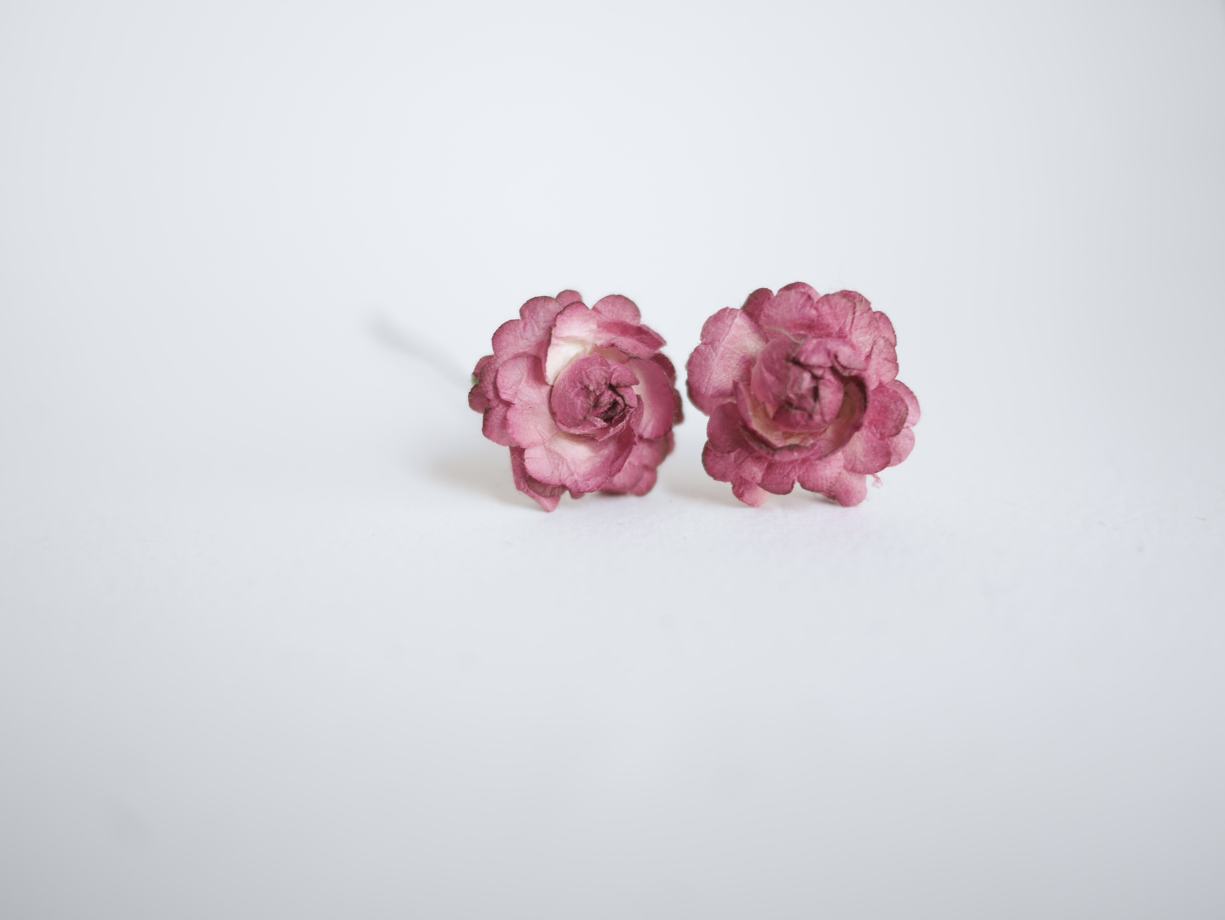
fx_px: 1416
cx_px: 612
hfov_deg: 46.8
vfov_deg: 36.0
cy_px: 460
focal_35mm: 40
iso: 320
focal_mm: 20
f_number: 1.7
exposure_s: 1/60
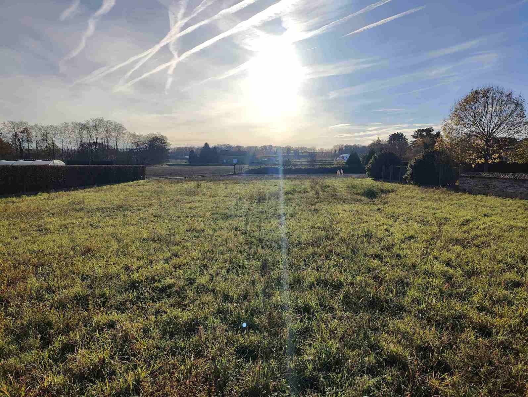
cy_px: 198
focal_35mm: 23
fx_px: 351
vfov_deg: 59.0
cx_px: 264
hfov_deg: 73.9
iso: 64
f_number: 1.8
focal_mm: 6.06
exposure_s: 1/9396
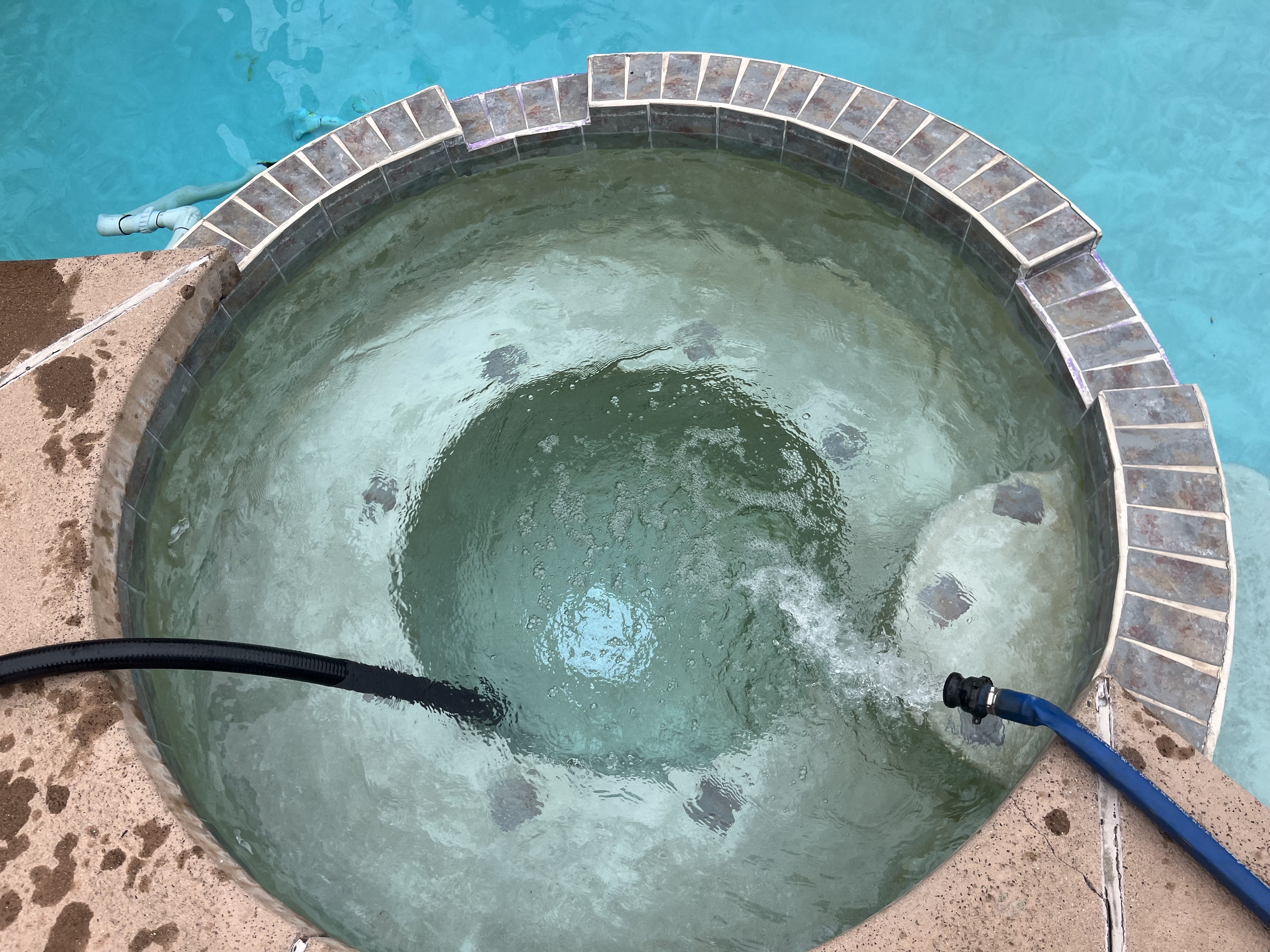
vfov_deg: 53.1
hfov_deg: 67.3
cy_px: 476
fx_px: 954
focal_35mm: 26
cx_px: 635
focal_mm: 5.1
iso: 50
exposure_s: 1/1623
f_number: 1.6
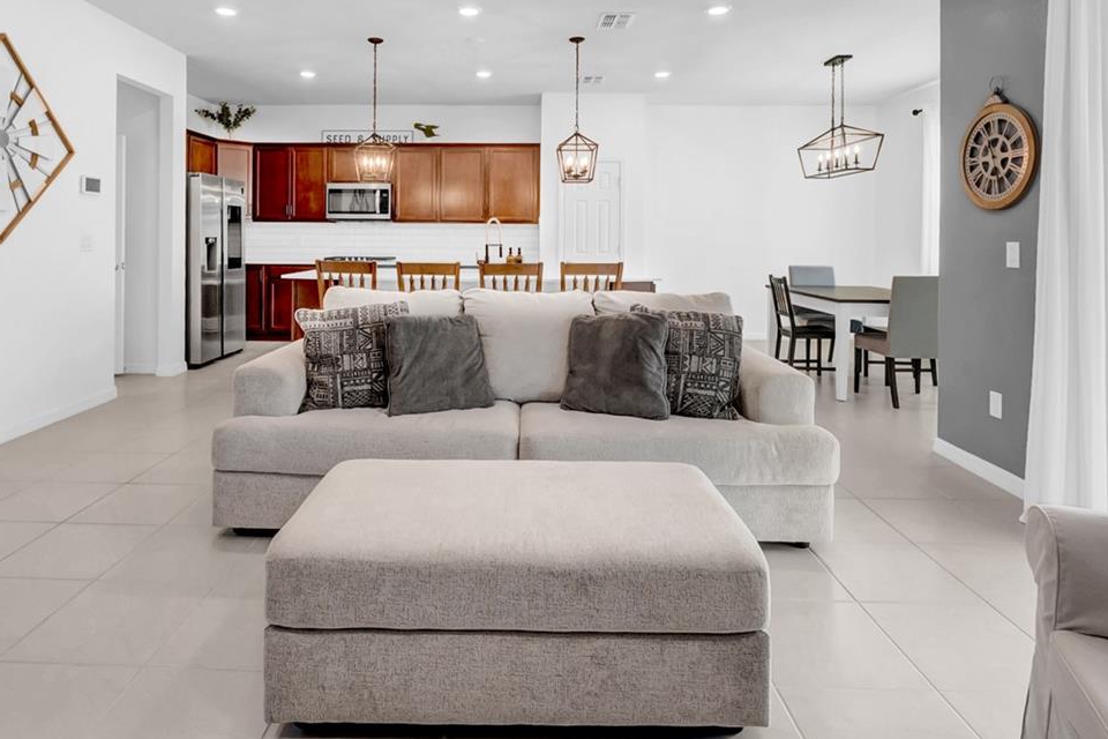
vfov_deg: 61.3
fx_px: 616
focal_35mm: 20
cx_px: 503
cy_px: 290
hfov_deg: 83.8
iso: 800
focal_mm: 12
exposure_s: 1/20
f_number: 7.1
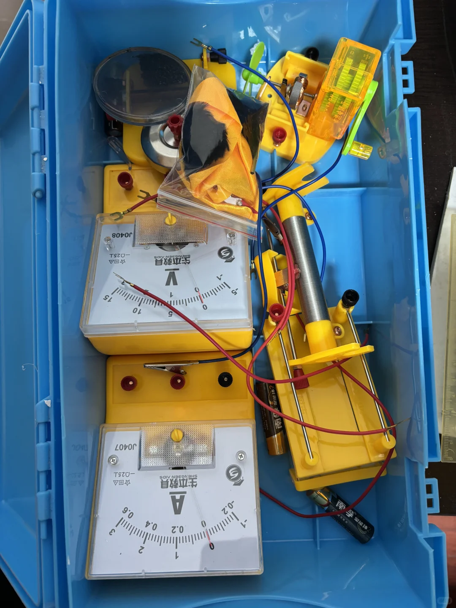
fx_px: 457
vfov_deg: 67.3
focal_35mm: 26
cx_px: 228
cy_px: 304
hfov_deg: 53.1
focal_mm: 5.96
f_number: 1.6
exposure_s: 1/50
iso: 160
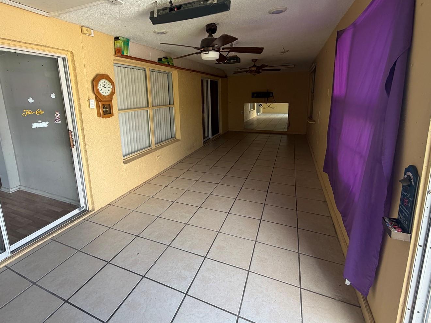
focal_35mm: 17
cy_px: 132
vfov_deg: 74.1
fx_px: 212
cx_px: 198
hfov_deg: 90.9
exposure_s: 1/121
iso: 100
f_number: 2.2
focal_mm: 2.22
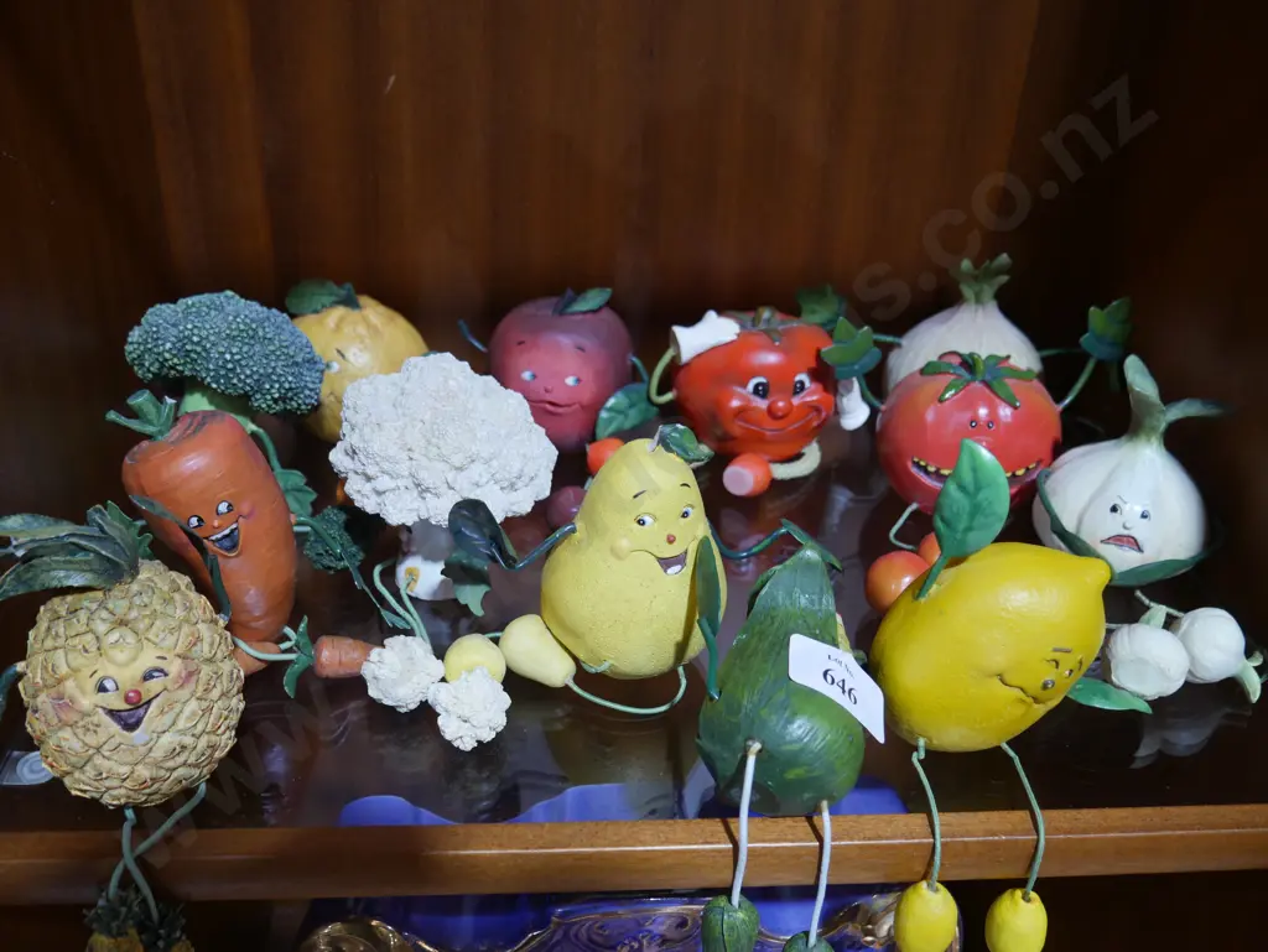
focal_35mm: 32
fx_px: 1173
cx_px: 634
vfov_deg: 44.2
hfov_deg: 56.8
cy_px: 476
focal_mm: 16
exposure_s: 1/60
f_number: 3.6
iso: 400
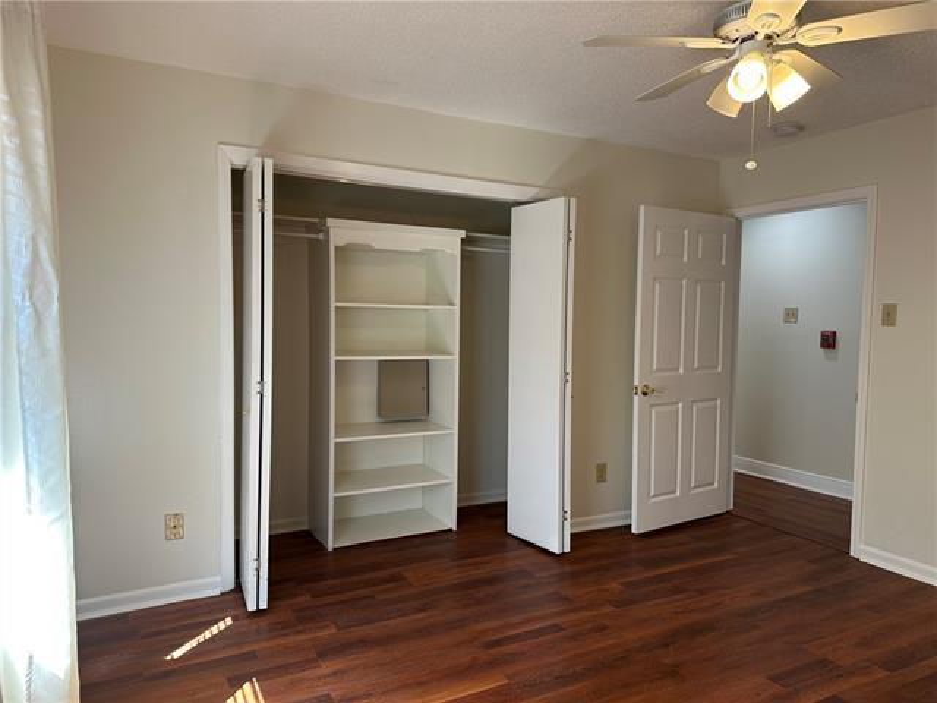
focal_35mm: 24
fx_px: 650
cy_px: 352
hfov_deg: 71.6
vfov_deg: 56.8
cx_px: 468
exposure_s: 1/121
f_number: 1.78
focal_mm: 6.86
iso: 80
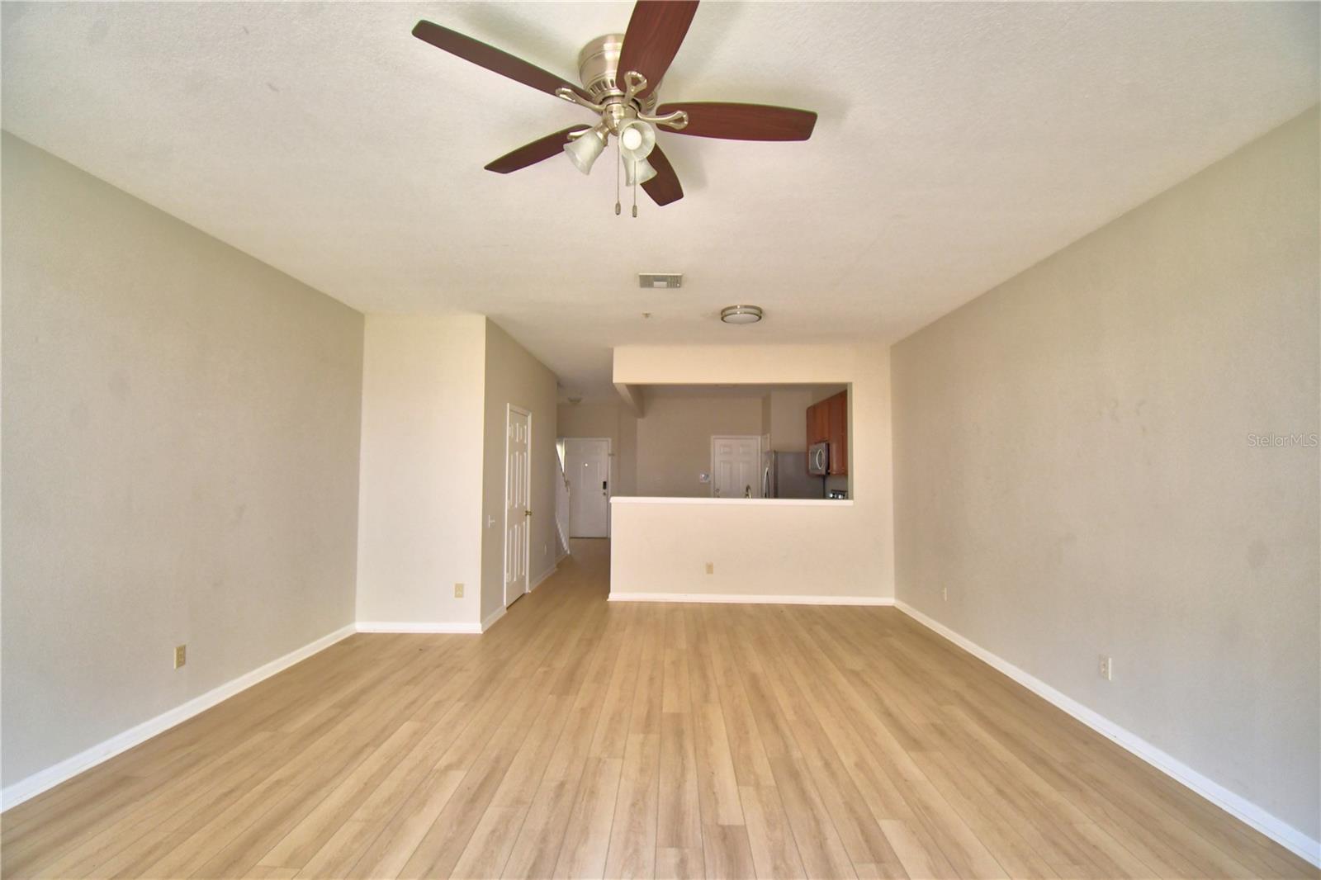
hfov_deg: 100.4
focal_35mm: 15
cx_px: 660
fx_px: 550
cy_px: 440
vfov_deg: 77.3
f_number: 4.5
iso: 450
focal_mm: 10
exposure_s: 1/30
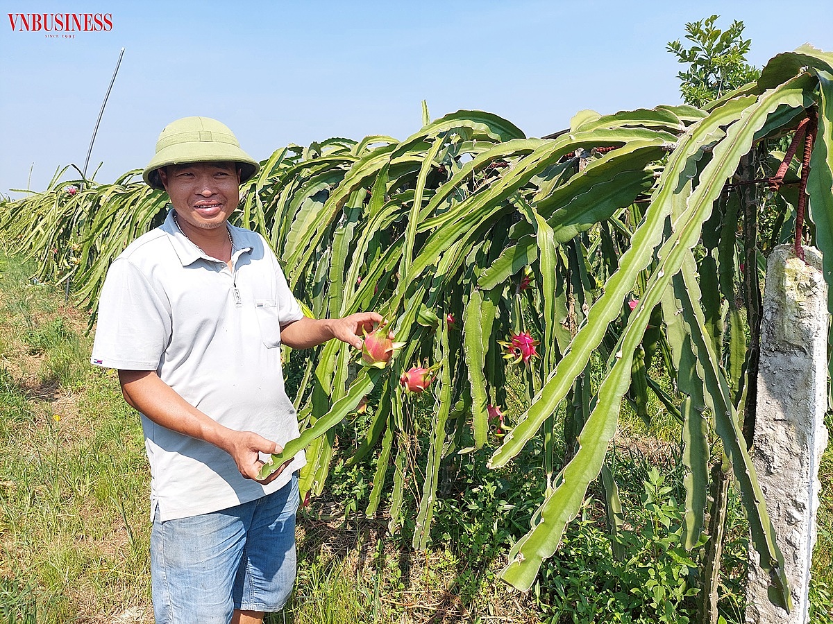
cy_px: 312
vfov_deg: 54.9
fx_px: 602
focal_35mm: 25
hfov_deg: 69.4
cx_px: 416
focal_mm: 5.23
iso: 40
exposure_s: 1/899
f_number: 1.8
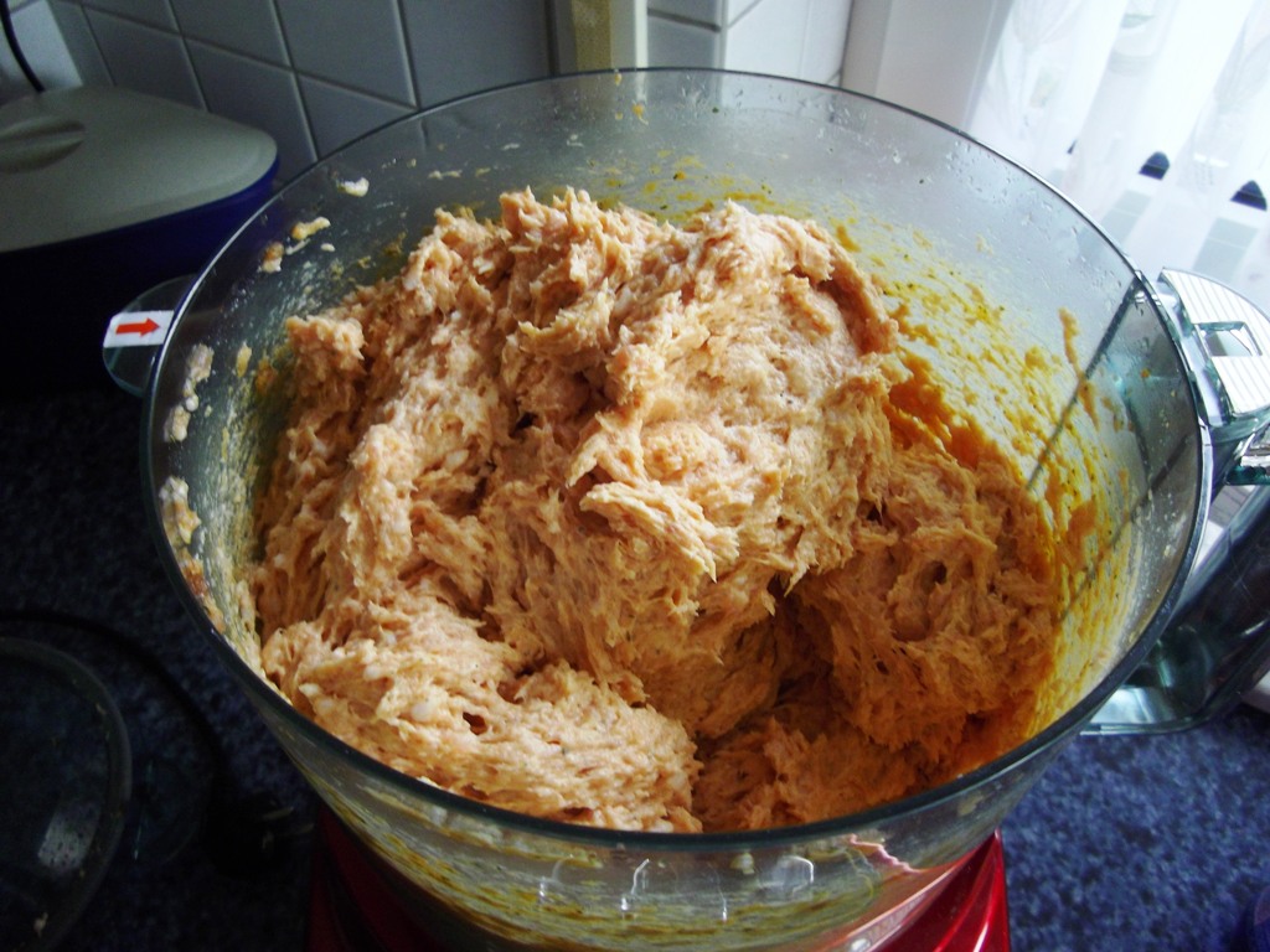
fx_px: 991
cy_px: 476
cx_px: 635
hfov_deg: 65.3
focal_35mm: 27
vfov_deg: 51.4
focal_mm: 4.9
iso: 135
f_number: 3.2
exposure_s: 1/50
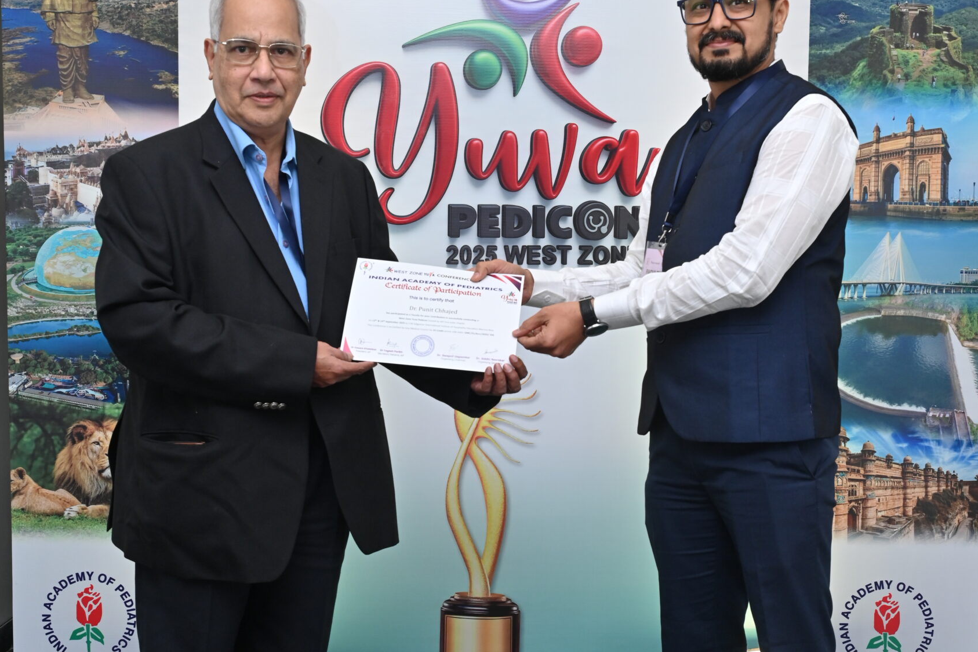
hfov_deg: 41.9
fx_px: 1277
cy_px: 365
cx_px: 492
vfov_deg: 28.6
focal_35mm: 47
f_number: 8
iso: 640
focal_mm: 31
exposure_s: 1/160
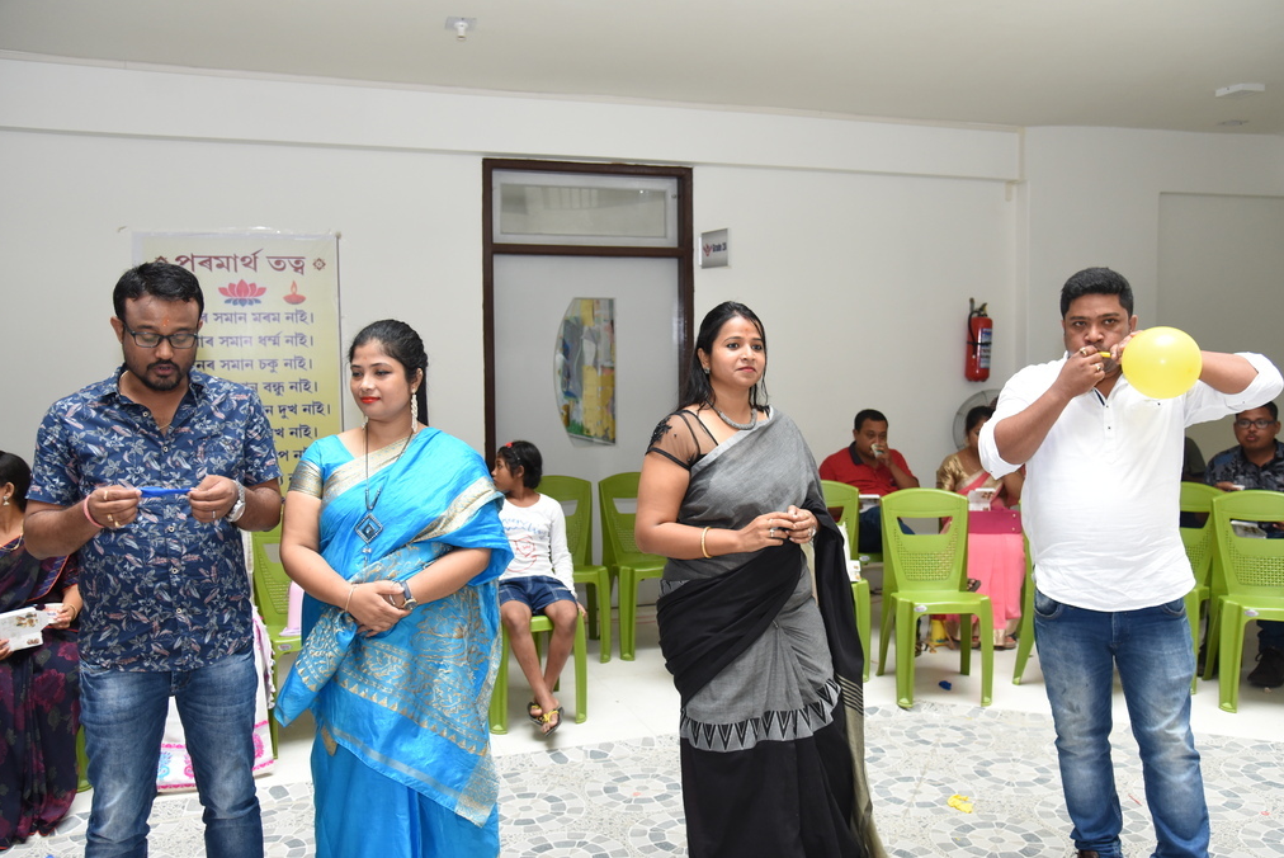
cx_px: 651
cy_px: 432
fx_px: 1142
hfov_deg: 58.7
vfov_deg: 41.2
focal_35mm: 32
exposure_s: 1/100
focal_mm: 30
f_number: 4
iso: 1600
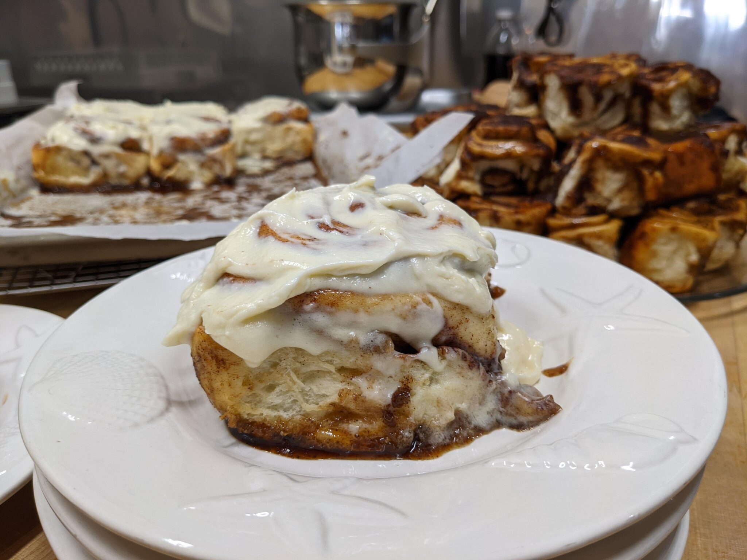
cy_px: 280
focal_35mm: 27
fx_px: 583
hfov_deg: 65.3
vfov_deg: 51.4
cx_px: 374
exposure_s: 1/40
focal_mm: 4.38
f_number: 1.73
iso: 70
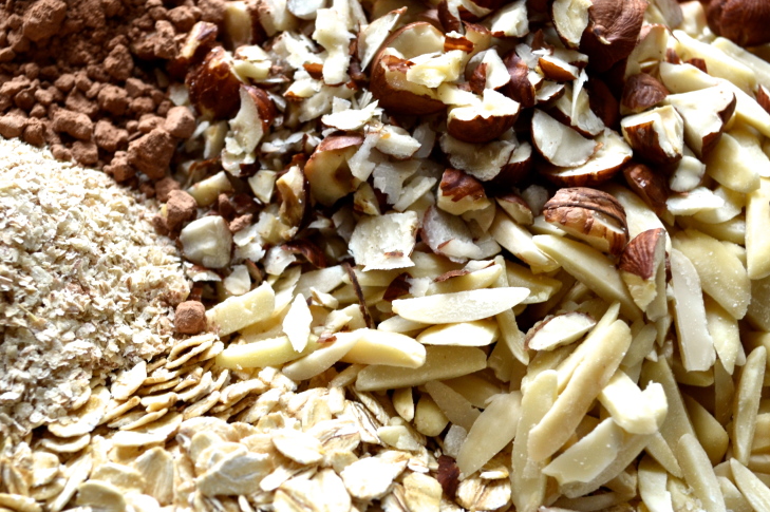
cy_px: 338
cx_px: 330
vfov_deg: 22.9
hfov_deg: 33.9
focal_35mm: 59
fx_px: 1261
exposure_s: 1/80
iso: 400
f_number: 5.6
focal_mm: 28
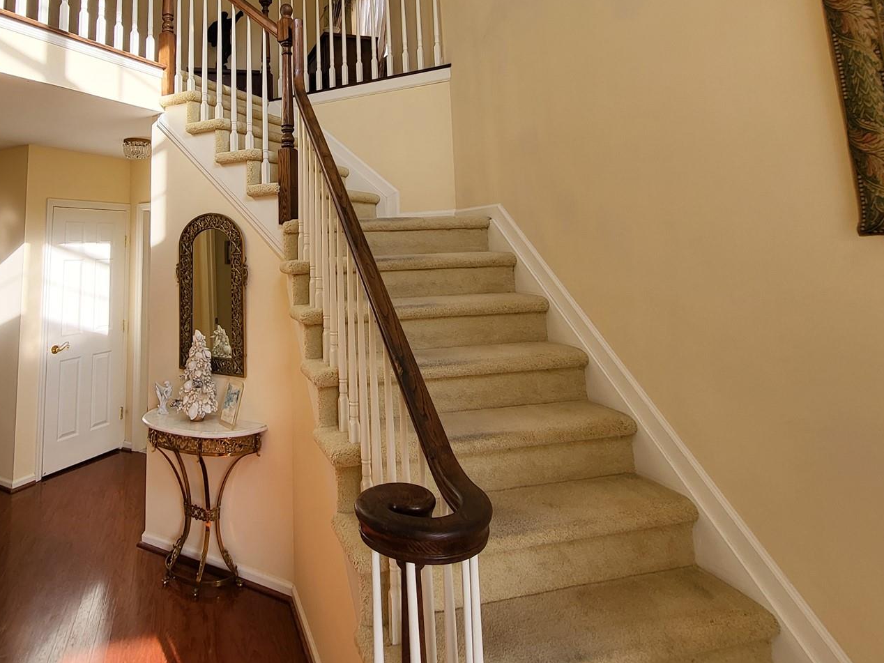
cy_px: 163
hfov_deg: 77.1
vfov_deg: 59.9
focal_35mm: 21
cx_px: 314
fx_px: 536
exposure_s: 1/125
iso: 32
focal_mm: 1.74
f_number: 2.2
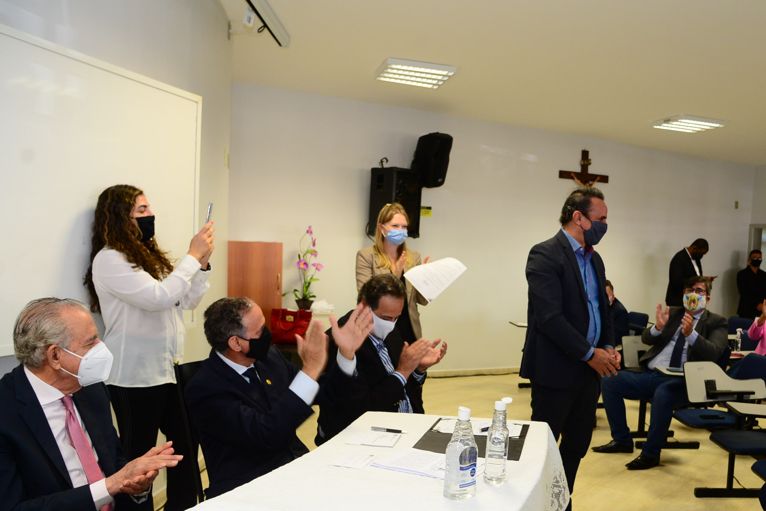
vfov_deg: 39.6
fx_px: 702
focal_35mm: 33
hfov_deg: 56.6
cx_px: 475
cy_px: 333
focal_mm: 24
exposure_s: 1/80
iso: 1000
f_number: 4.5
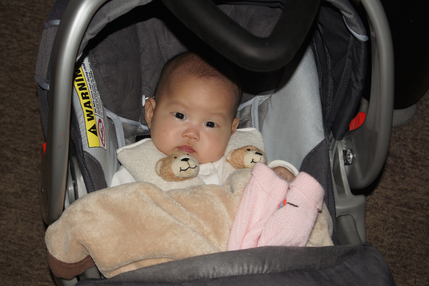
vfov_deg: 16.5
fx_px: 983
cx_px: 214
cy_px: 143
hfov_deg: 24.6
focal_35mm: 82
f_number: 5.6
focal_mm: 55
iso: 800
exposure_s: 1/100
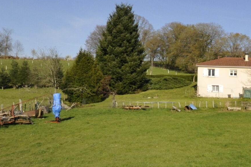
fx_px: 306
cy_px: 107
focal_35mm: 44
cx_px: 236
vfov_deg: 30.3
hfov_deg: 40.4
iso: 800
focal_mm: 10
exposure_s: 1/640
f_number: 13
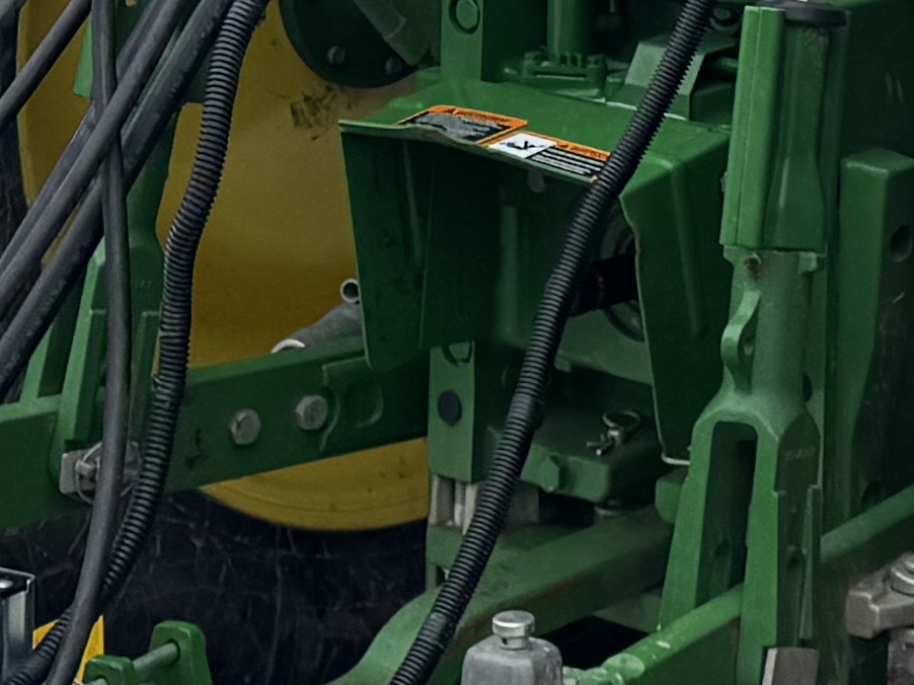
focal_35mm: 152
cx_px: 939
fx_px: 4012
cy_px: -668
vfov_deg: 9.2
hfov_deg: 12.8
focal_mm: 6.76
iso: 80
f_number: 1.78
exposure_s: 1/2415
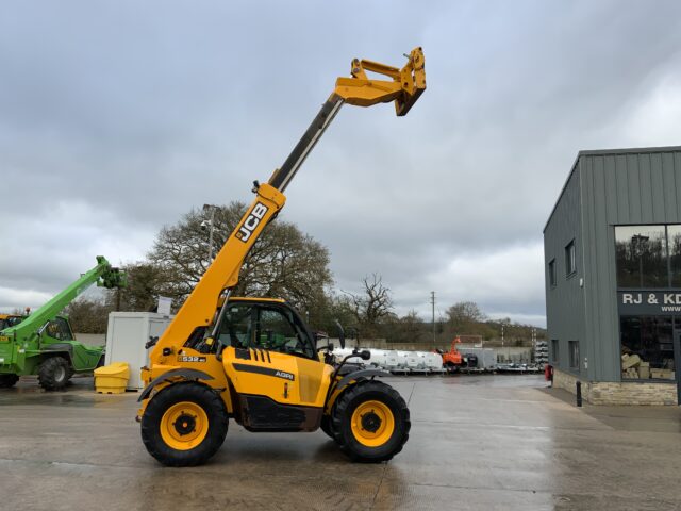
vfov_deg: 48.2
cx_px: 340
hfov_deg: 61.7
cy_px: 256
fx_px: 571
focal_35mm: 29
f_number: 1.8
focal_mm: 3
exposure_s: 1/422
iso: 16
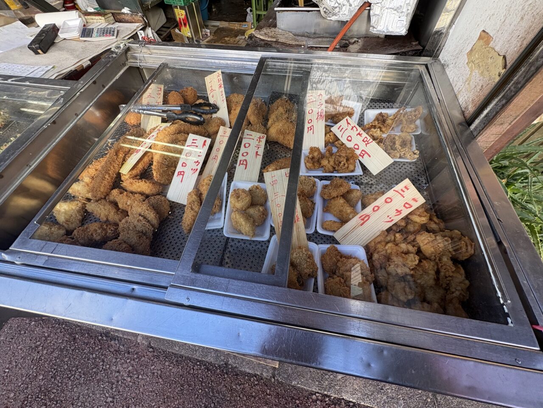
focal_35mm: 14
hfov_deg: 102.1
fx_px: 220
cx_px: 272
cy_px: 204
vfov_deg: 85.7
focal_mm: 2.22
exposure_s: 1/100
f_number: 2.2
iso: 64
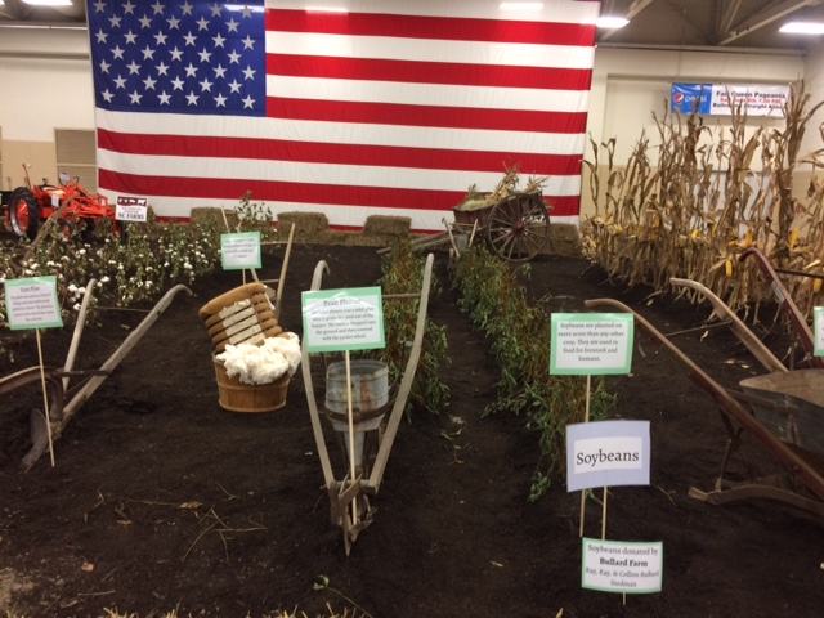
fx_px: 690
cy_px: 309
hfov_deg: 61.7
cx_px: 412
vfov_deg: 48.2
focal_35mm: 29
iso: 100
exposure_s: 1/30
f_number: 2.2
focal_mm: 4.15
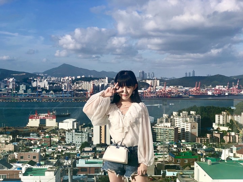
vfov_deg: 25.7
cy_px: 91
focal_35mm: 57
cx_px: 122
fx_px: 400
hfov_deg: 33.8
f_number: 2.8
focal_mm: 6.6
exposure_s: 1/1066
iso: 20
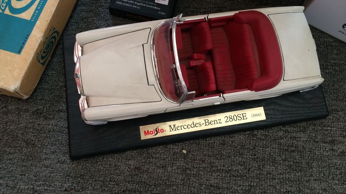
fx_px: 303
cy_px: 67
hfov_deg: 59.5
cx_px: 172
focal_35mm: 33
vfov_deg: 35.3
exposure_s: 1/30
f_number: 2.2
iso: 64
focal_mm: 4.12
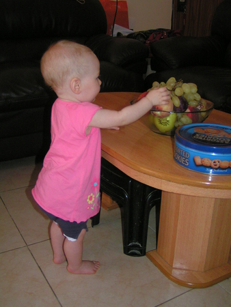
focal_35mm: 38
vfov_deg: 49.0
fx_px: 338
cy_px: 154
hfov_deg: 37.8
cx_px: 116
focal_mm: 5.8
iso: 200
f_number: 2.8
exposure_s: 1/40
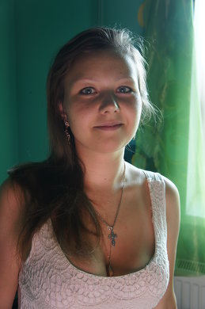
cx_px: 102
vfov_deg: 53.2
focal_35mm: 36
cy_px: 154
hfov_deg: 36.8
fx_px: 308
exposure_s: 1/40
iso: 200
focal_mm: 24
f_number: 4
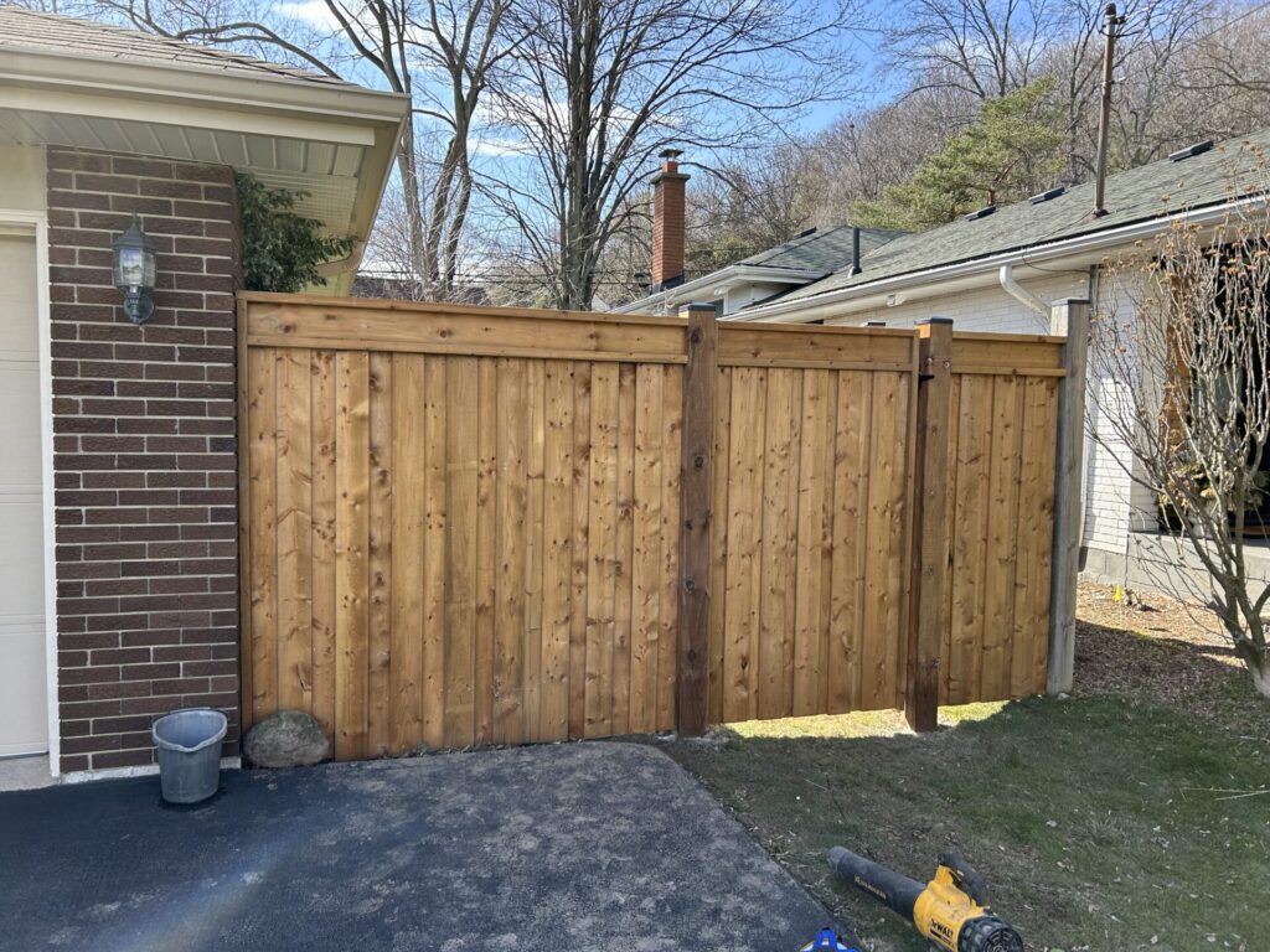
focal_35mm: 26
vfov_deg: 53.1
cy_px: 476
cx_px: 635
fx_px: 954
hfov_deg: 67.3
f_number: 1.5
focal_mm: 5.7
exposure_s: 1/932
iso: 50
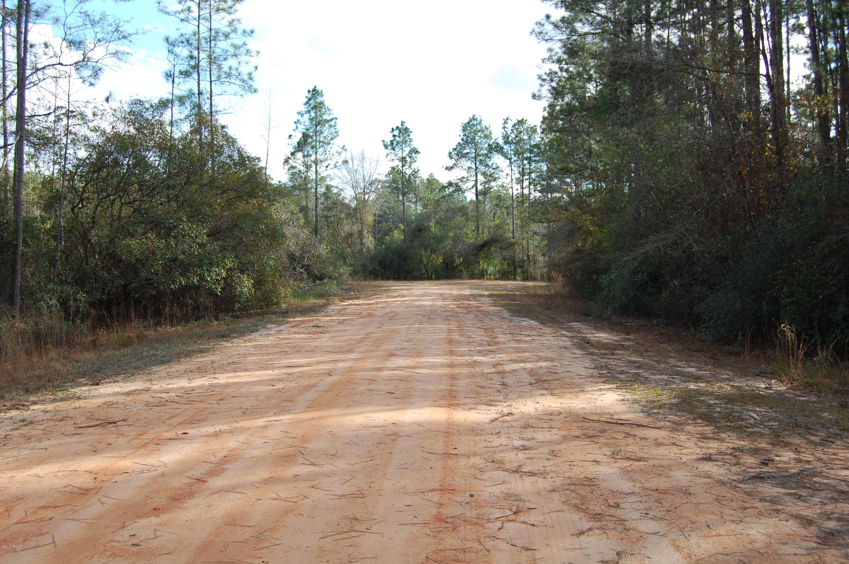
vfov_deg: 31.8
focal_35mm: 42
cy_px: 282
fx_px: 990
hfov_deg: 46.4
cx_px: 424
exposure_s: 1/200
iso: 200
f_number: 7.1
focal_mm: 28
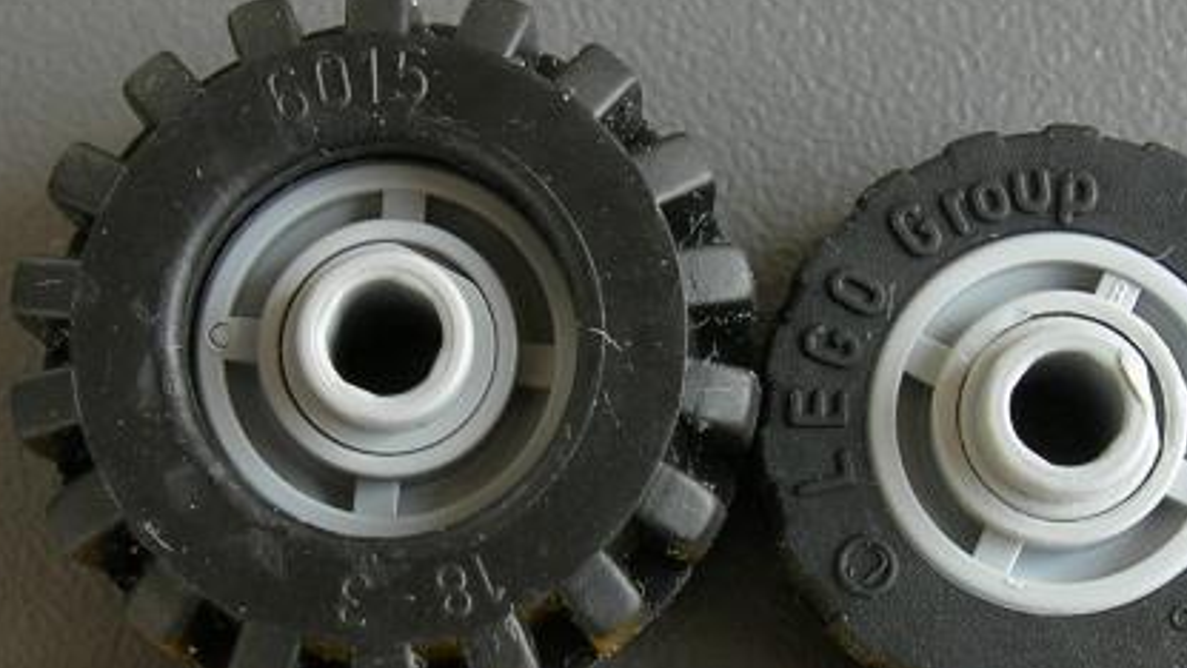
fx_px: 3210
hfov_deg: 20.9
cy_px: 440
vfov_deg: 11.9
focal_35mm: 102
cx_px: 730
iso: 64
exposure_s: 1/43.5
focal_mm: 7.8
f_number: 4.8
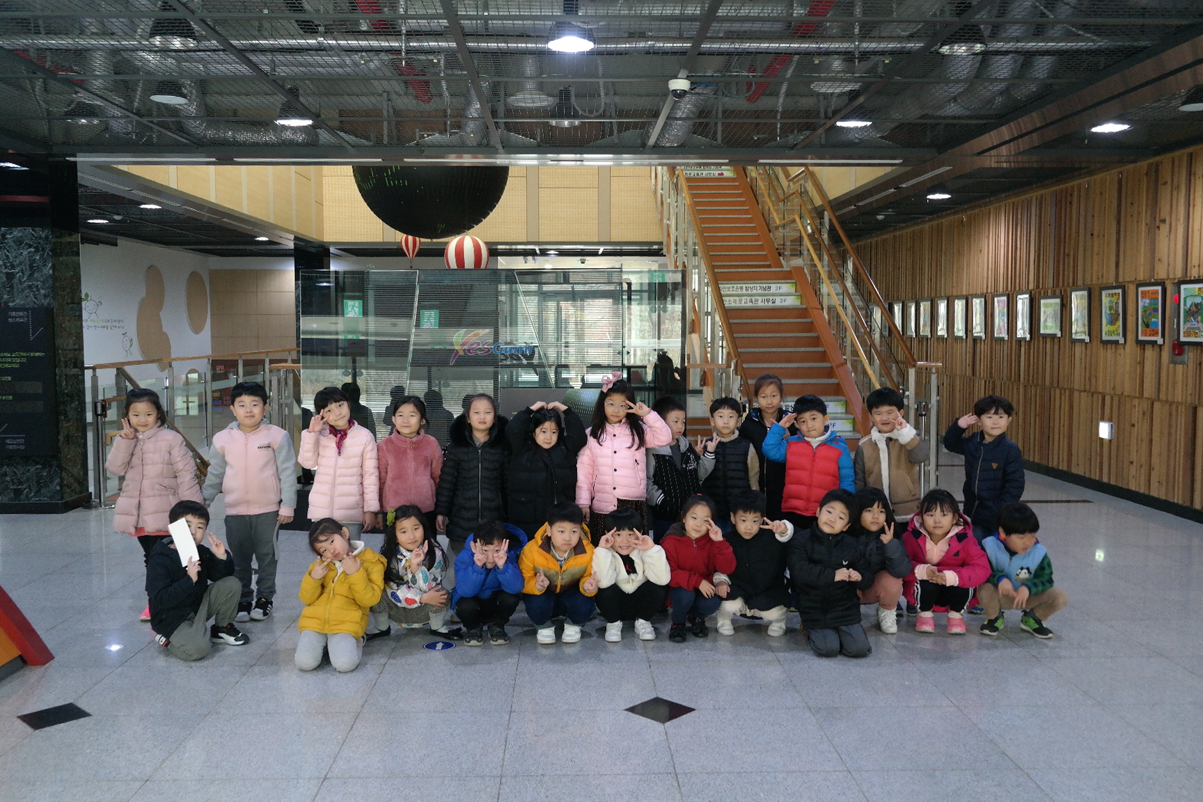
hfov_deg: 61.9
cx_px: 602
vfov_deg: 43.6
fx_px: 1002
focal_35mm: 30
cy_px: 401
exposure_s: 1/40
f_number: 3.5
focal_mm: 20
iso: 800
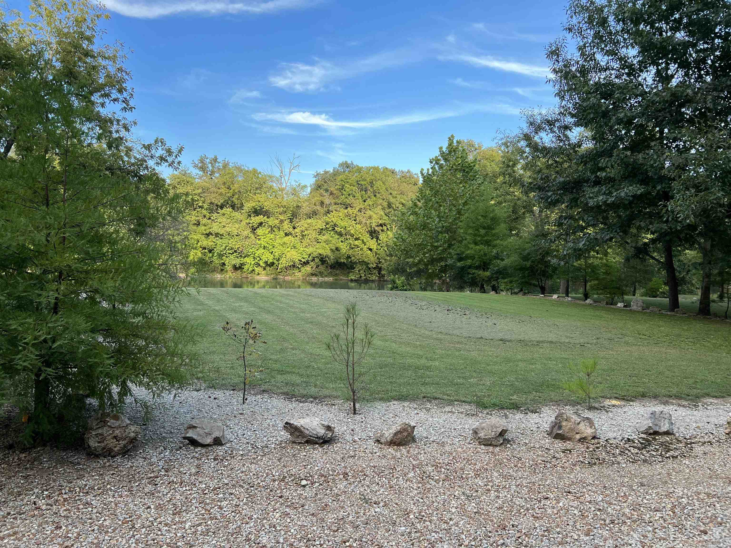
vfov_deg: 53.1
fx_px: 549
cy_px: 274
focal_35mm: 26
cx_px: 366
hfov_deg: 67.3
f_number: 1.5
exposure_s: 1/552
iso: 50
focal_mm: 5.7
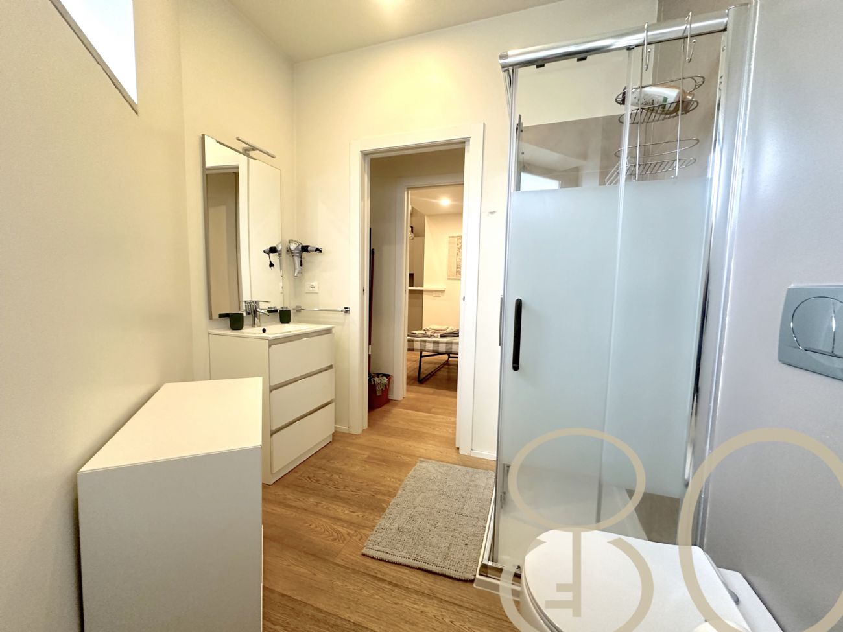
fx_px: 341
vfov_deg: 85.7
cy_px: 316
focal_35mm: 14
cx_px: 422
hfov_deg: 102.1
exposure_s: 1/50
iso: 250
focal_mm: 2.22
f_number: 2.2
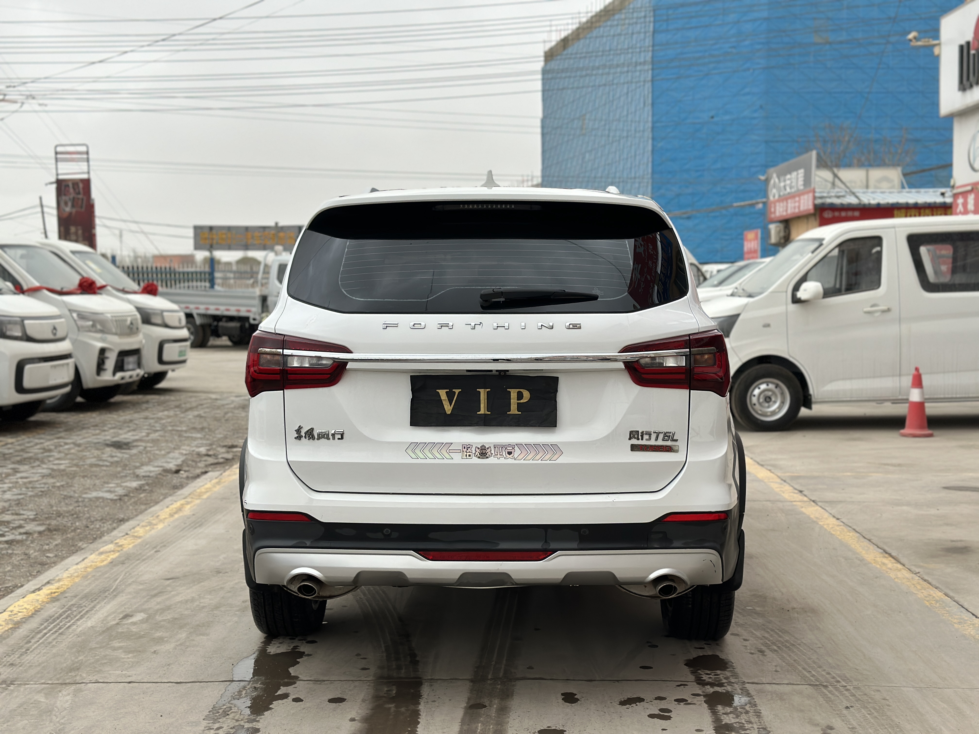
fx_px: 1358
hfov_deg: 39.7
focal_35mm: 48
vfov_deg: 30.3
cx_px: 490
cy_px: 367
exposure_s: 1/2469
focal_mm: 6.86
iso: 100
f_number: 1.78
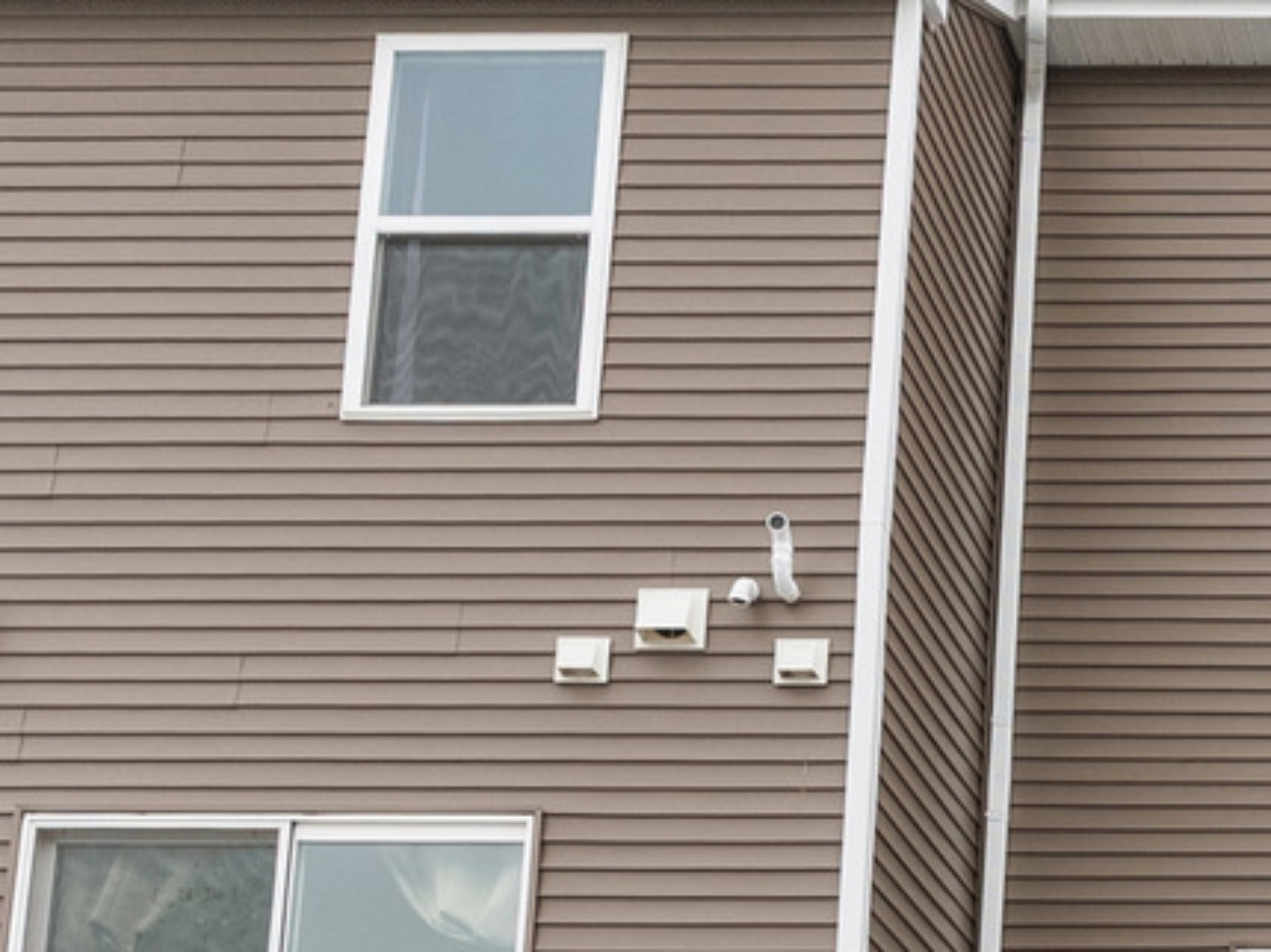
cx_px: 1751
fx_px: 2789
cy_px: 1372
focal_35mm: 76
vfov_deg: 17.6
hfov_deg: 22.4
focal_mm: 21
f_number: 8
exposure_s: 1/25
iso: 640
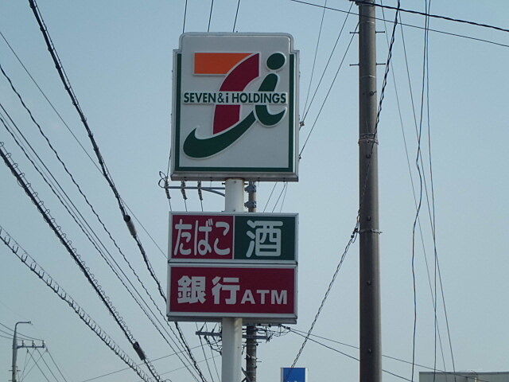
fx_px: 1912
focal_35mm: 130
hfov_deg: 15.2
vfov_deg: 11.4
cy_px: 191
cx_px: 254
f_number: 6.5
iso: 64
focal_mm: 23.5
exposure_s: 1/320
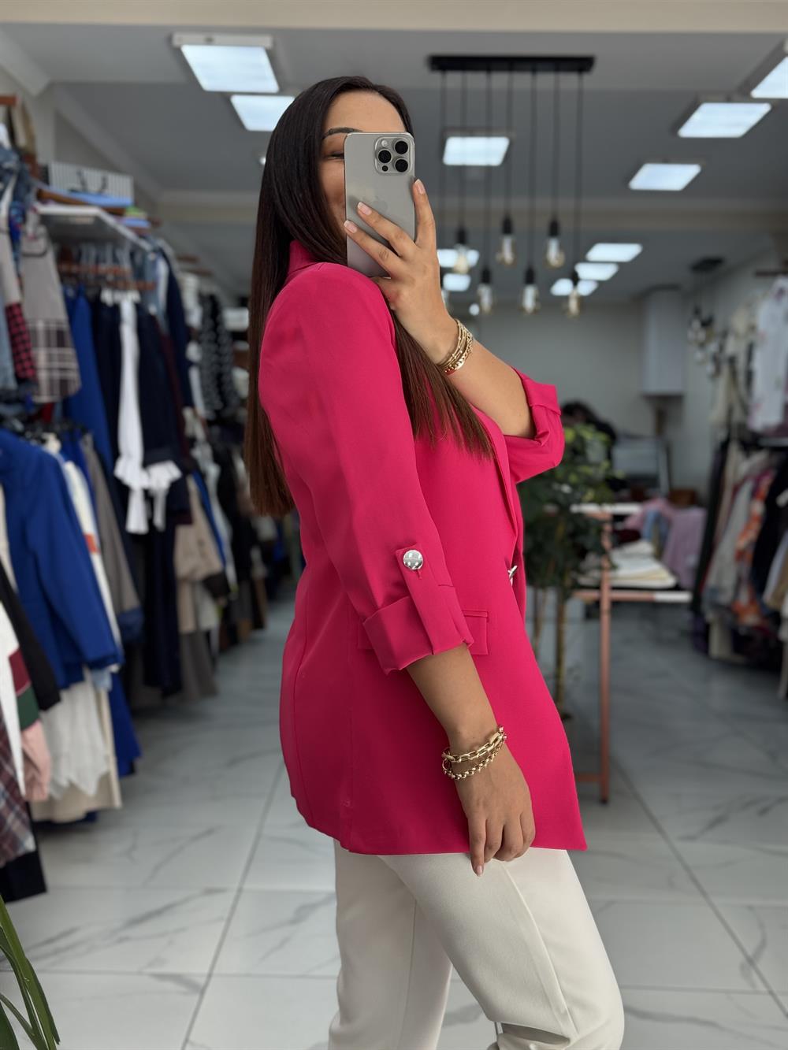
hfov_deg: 30.3
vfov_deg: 39.7
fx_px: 1457
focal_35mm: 48
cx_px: 394
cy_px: 525
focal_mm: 6.76
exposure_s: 1/100
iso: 64
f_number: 1.78
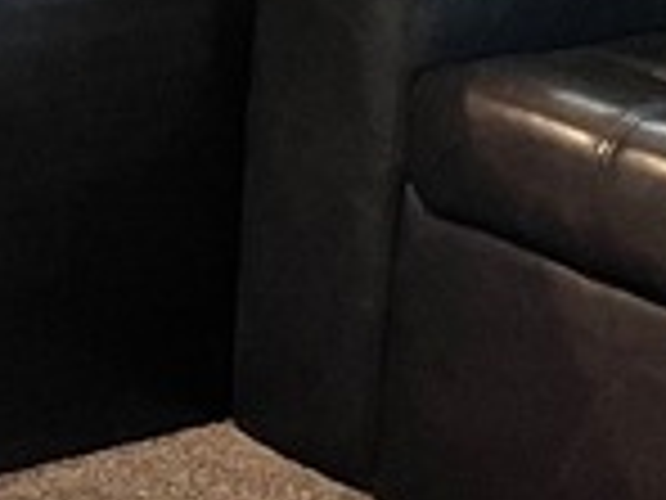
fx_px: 3386
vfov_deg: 8.3
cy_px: -252
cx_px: -832
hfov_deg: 10.1
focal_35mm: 176
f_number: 1.6
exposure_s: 1/60
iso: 400
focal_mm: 5.1
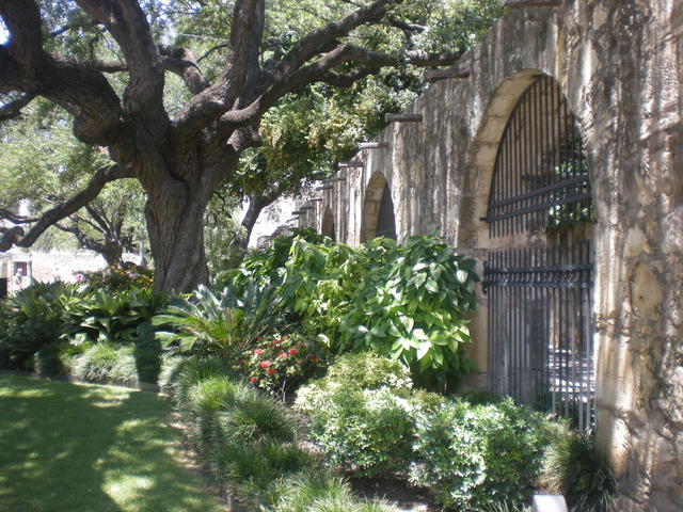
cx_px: 342
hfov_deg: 49.0
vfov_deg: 37.7
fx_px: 750
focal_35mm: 38
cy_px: 256
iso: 64
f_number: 3.1
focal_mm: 6.3
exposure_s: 1/97
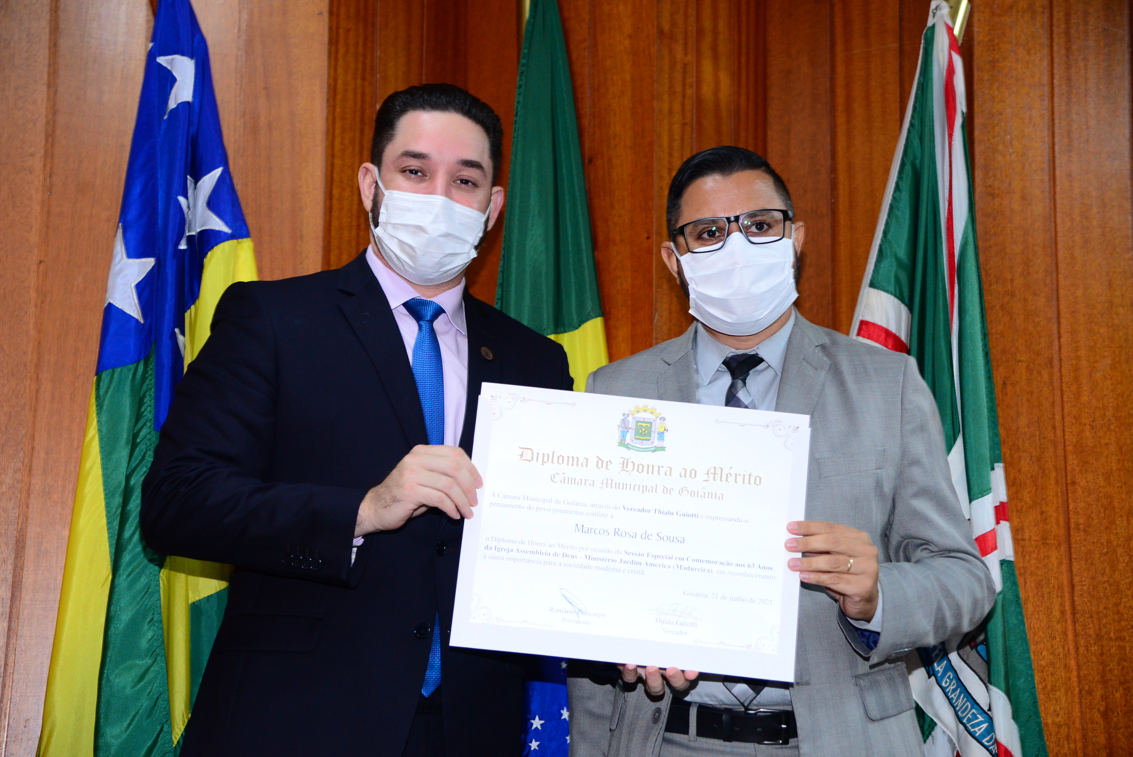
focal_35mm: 66
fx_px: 2078
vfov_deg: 20.6
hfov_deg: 30.5
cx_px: 566
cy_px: 378
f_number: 4
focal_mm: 66
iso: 1600
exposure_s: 1/60
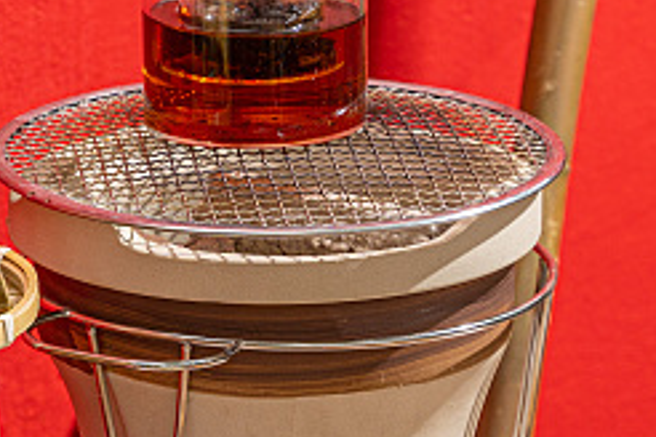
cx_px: -19
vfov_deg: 4.5
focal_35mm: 306
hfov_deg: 6.7
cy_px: 497
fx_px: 5579
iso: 100
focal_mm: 58.8
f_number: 4.5
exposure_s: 1/250
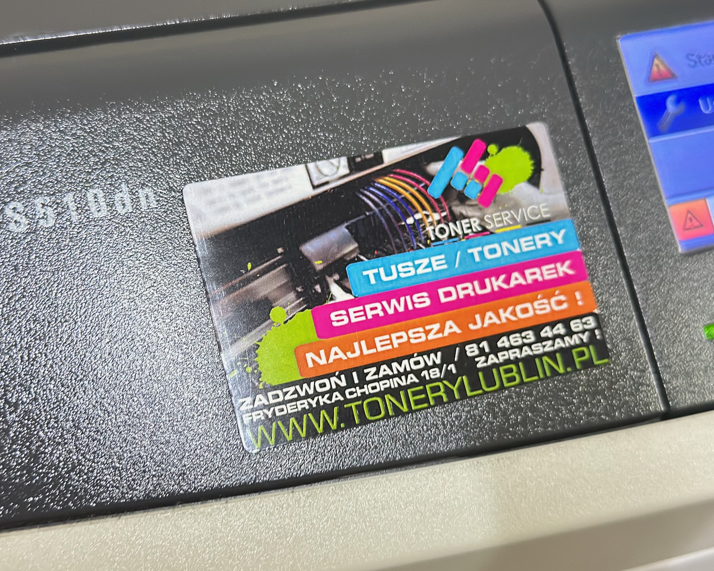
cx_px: 316
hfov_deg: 34.7
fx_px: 1141
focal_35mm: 54
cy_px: 296
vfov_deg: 28.1
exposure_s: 1/33
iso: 800
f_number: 1.78
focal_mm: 6.86
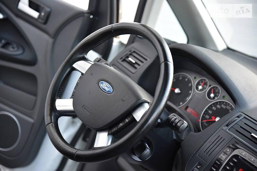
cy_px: 86
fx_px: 607
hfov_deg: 23.9
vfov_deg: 16.1
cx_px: 128
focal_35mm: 85
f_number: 4
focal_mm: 85
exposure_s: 1/125
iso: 900
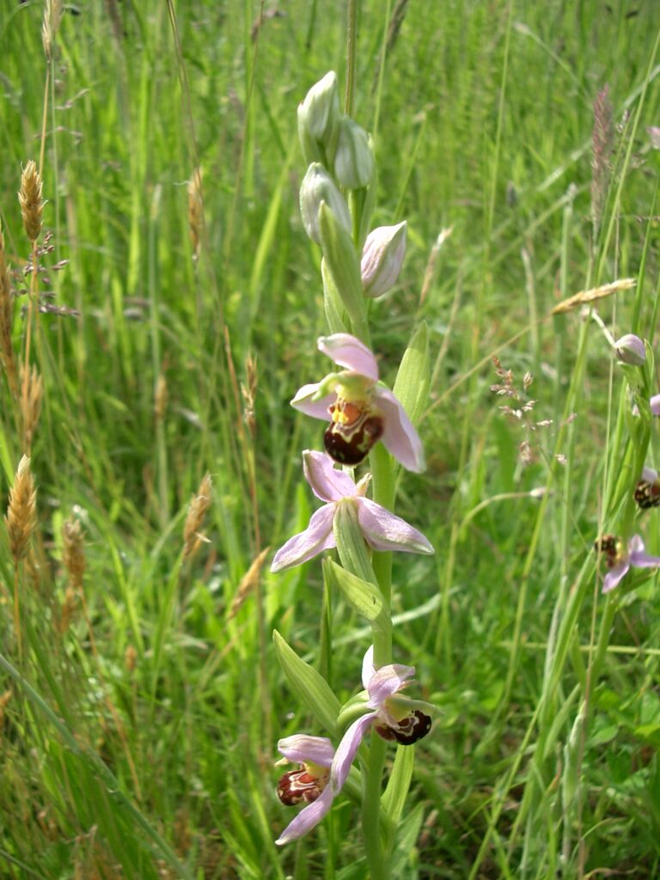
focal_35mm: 35
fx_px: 890
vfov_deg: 52.6
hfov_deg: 40.7
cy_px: 440
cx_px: 330
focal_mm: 5.8
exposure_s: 1/500
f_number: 2.6
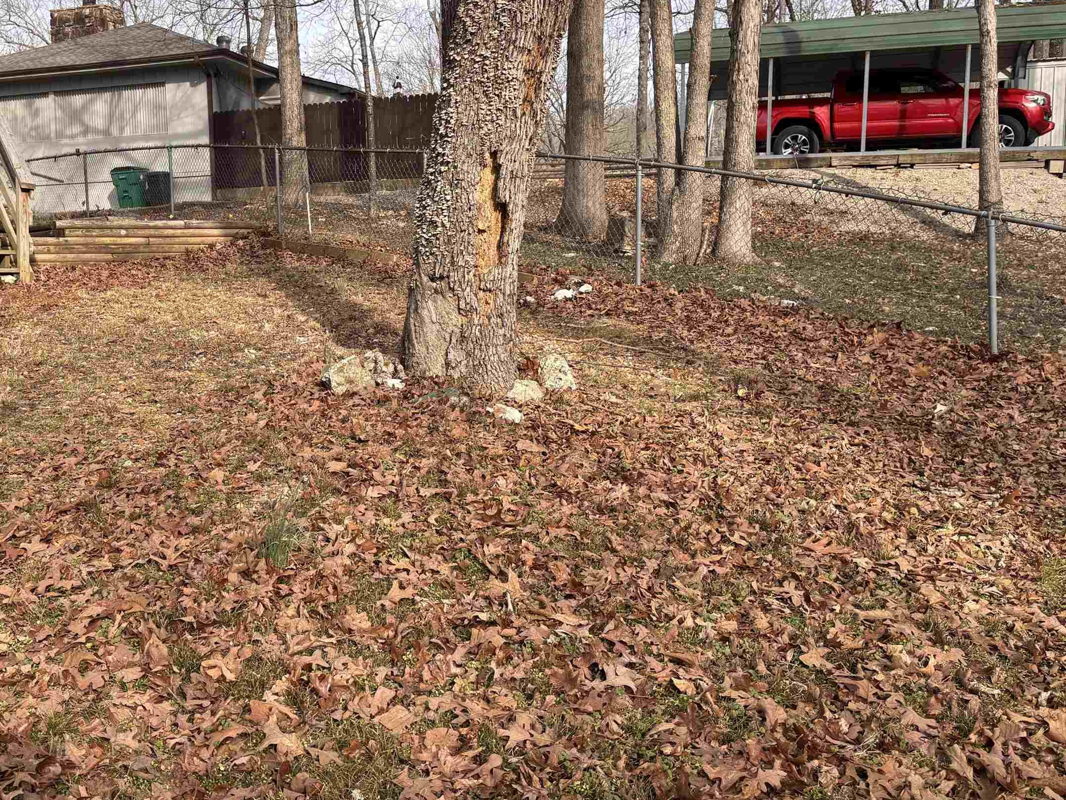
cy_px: 368
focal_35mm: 37
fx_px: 1139
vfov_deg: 38.6
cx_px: 348
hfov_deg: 49.2
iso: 50
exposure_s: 1/1344
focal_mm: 5.96
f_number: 1.6
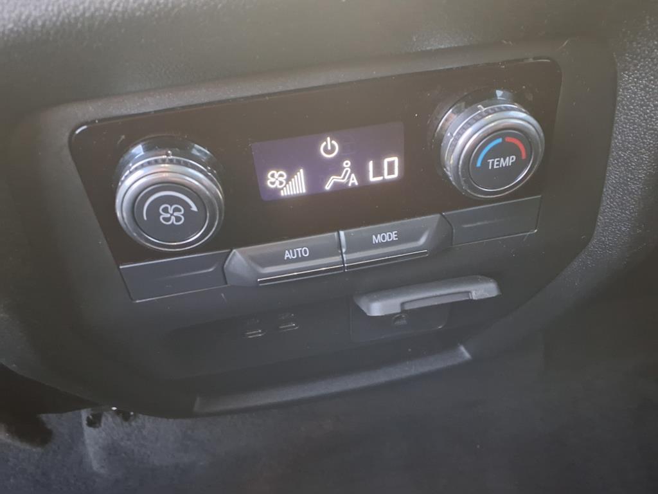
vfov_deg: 51.4
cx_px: 329
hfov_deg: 65.3
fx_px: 513
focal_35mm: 27
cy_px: 247
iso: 500
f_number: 1.9
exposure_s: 1/20
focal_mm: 3.58
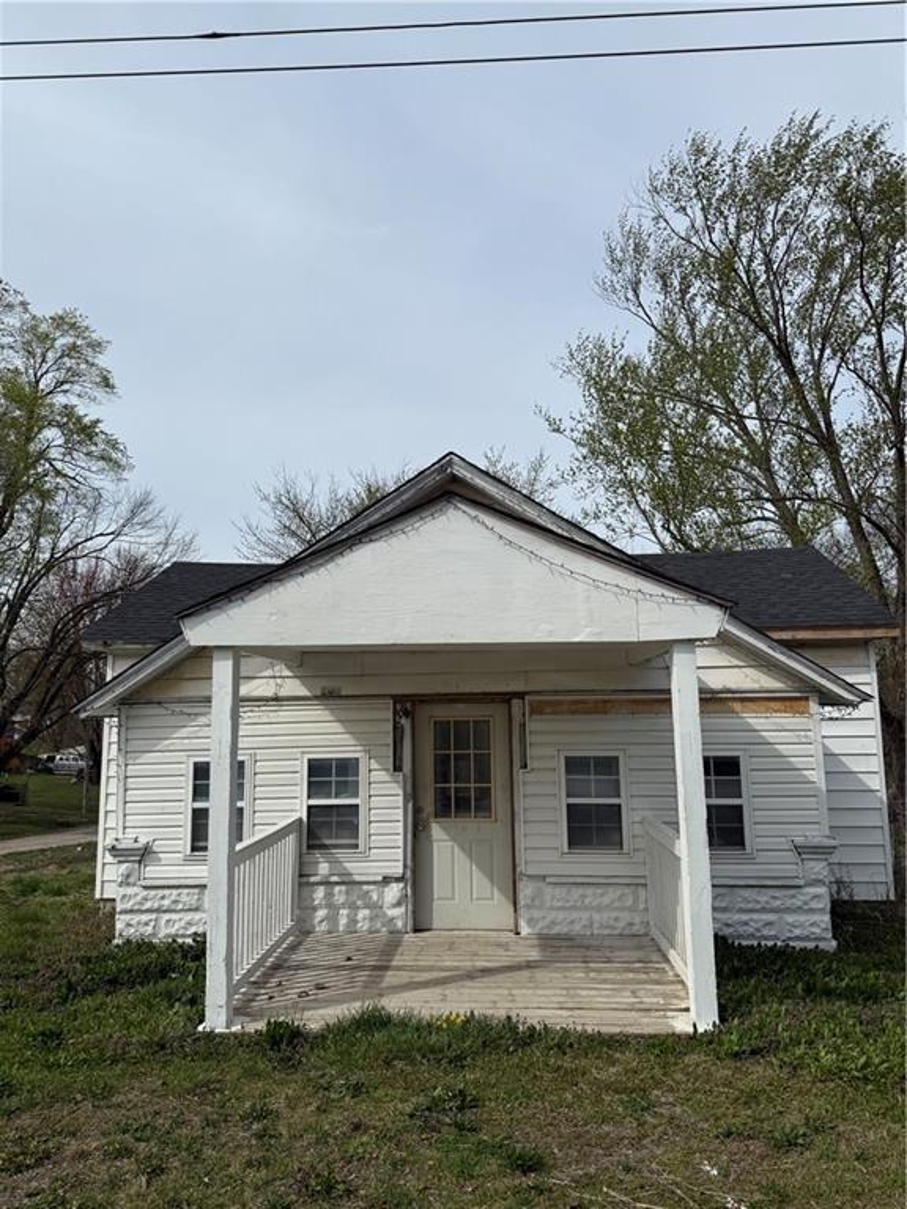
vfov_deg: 71.6
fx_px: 838
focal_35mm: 24
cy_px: 604
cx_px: 454
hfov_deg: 56.8
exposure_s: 1/8130
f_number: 1.78
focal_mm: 6.76
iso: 80
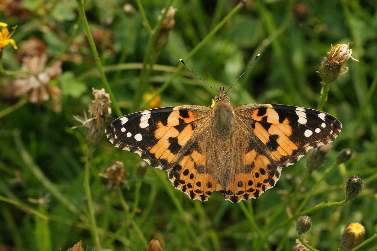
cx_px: 188
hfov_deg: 19.5
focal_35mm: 105
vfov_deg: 13.0
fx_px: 1099
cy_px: 126
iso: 800
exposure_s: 1/800
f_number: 11
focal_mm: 70
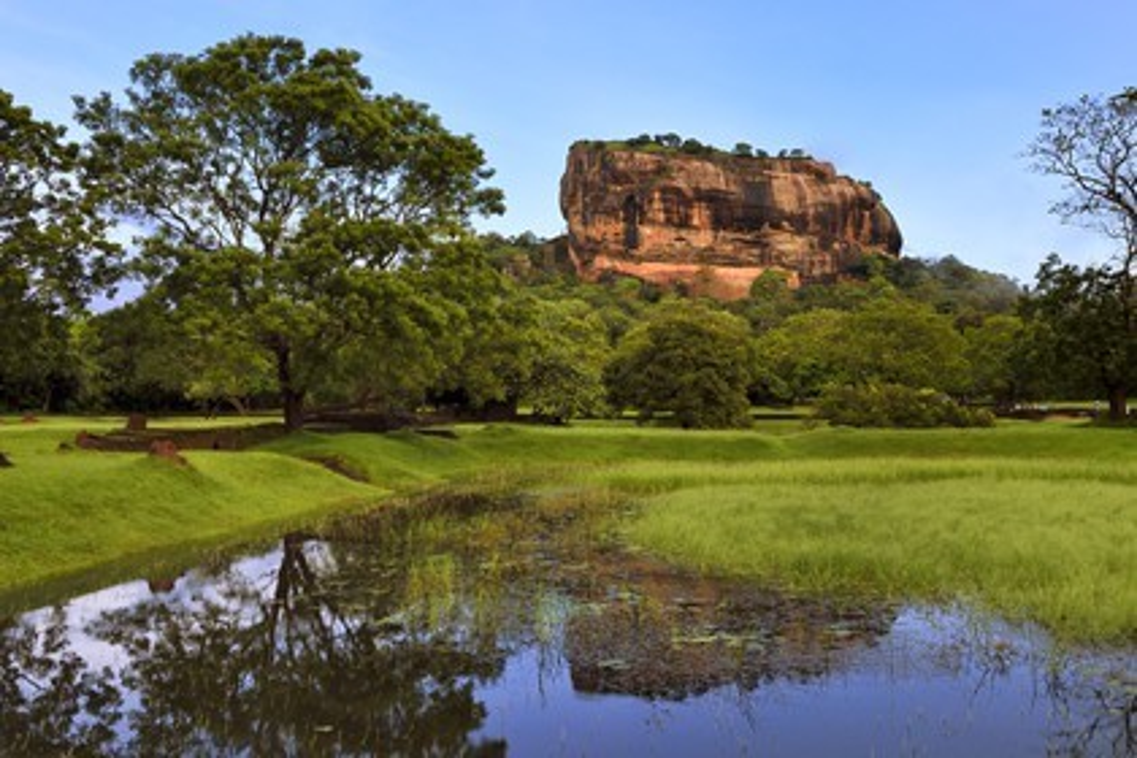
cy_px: 379
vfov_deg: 41.1
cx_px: 568
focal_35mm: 32
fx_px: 1011
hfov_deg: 58.7
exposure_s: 1/160
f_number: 13
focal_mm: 32
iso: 800
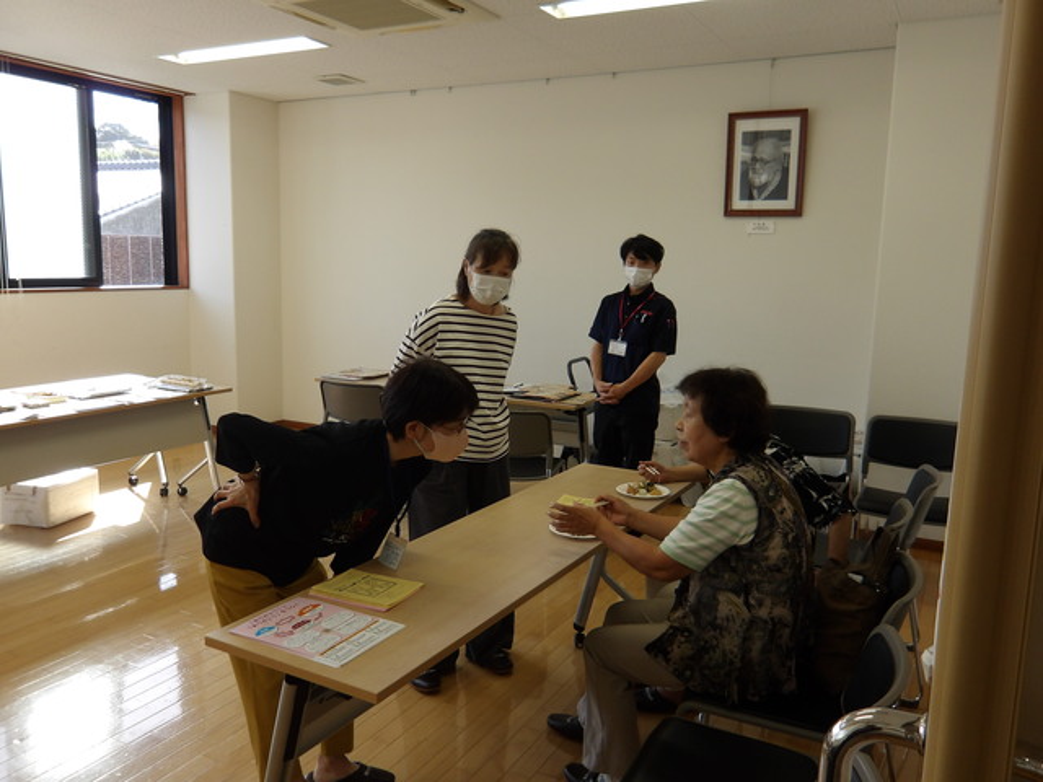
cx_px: 522
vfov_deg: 51.4
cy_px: 391
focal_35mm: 27
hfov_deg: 65.3
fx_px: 814
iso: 100
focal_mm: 4.9
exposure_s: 1/156
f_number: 3
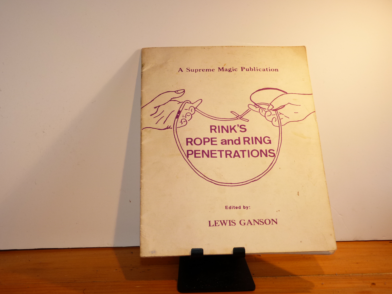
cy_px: 149
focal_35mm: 45
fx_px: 510
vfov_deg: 32.2
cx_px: 192
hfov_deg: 42.1
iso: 100
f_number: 3.2
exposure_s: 1/125
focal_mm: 7.9
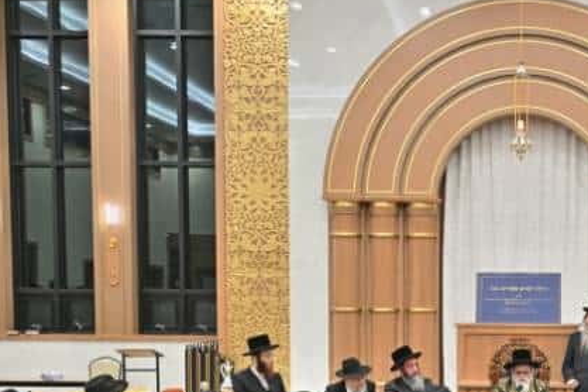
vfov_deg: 22.4
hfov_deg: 32.1
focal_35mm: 59
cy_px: 353
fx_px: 964
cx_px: 539
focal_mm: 24
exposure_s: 1/100
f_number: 4
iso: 320
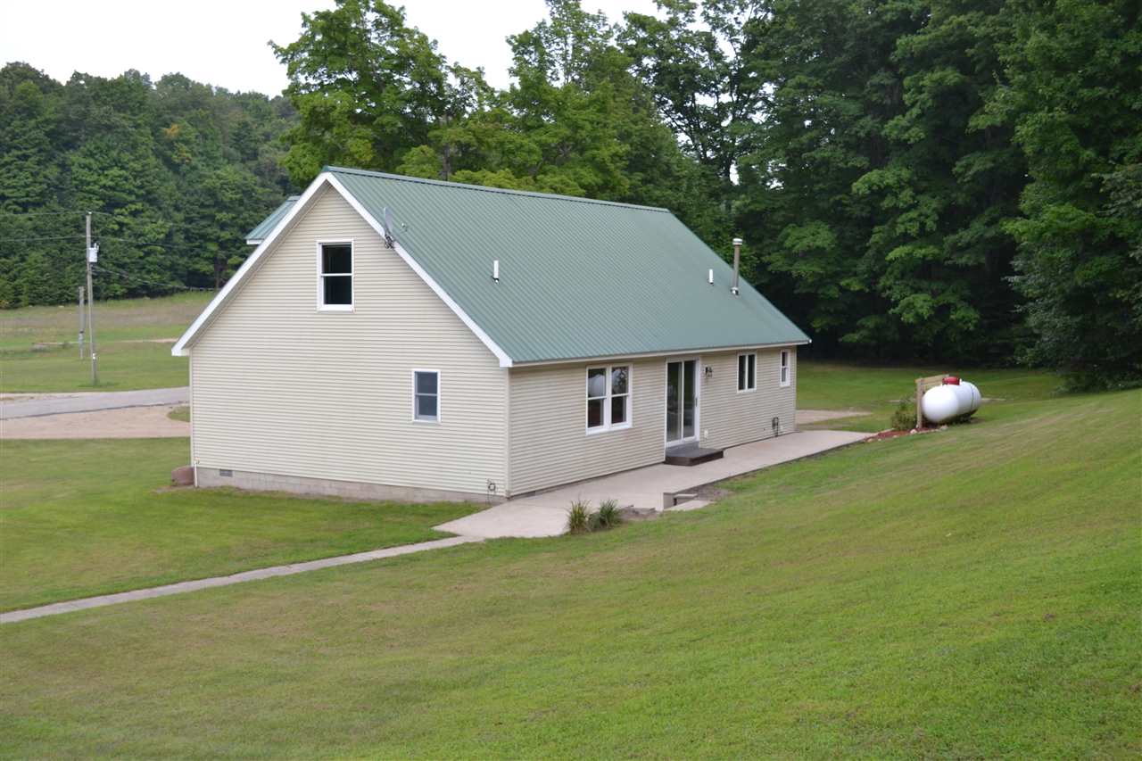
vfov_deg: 34.2
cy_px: 380
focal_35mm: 39
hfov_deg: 49.6
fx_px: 1237
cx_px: 571
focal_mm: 26
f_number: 5.6
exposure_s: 1/125
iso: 100
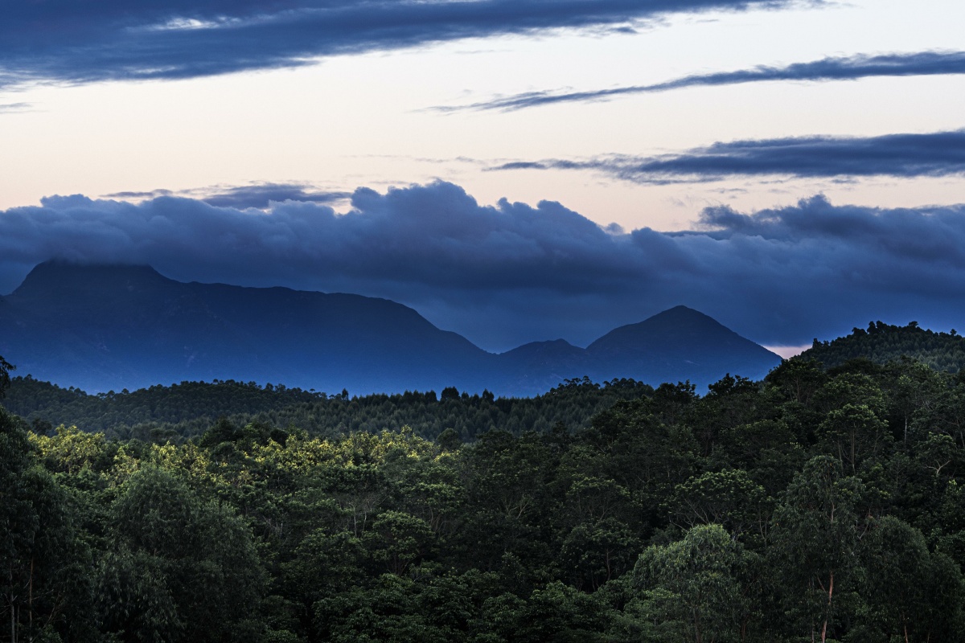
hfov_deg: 11.8
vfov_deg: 7.9
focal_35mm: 174
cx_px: 482
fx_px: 4664
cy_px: 322
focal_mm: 116
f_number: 5
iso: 125
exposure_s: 1/80
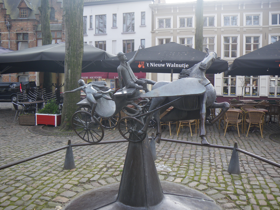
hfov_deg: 61.7
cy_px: 104
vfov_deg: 48.2
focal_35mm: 29
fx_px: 235
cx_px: 142
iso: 50
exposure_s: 1/50
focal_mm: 5
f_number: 3.5
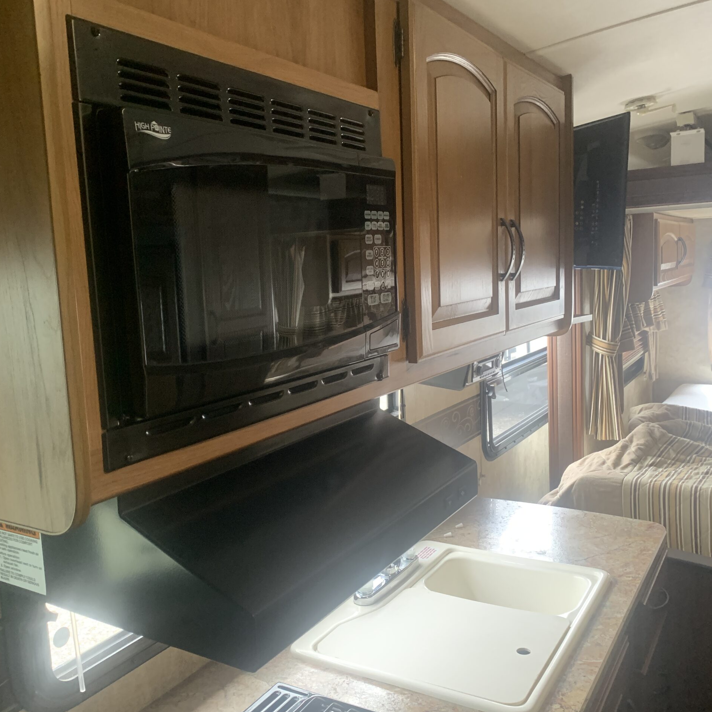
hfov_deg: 52.5
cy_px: 353
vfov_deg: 52.5
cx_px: 350
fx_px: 721
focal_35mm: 31
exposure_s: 1/60
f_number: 1.8
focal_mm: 4.25
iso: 250
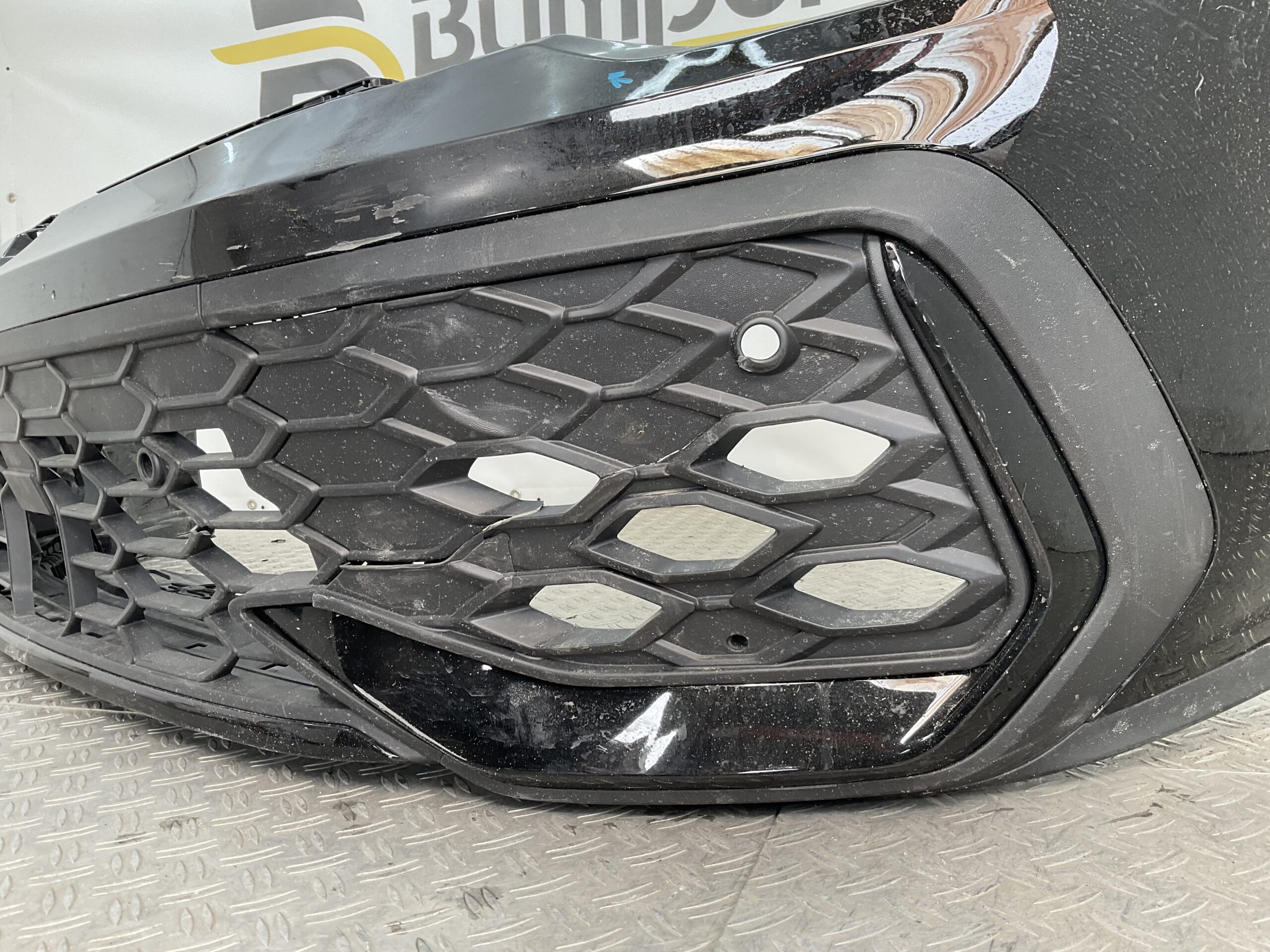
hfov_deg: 61.7
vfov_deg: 48.2
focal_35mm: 29
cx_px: 635
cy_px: 476
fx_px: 1064
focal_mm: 3
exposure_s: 1/100
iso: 32
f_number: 1.8
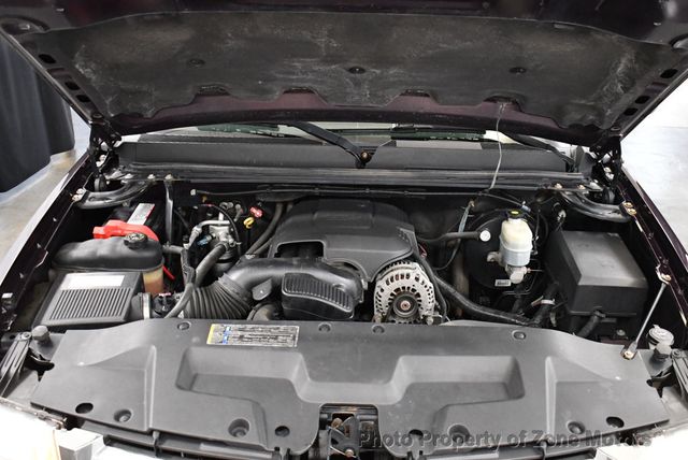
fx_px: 689
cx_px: 344
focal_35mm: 36
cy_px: 230
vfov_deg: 36.9
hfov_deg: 53.1
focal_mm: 18
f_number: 3.5
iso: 3200
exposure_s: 1/100
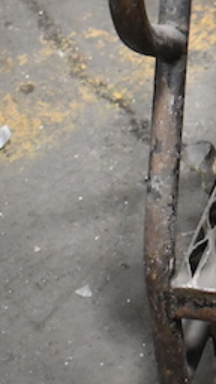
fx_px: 1812
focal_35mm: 178
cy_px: -165
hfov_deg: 6.4
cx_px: 551
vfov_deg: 11.7
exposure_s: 1/125
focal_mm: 23
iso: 2500
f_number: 3.8
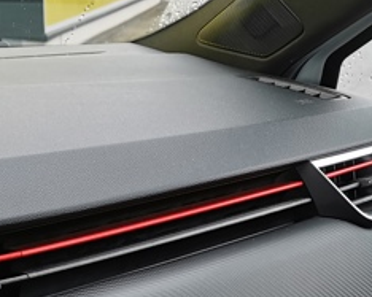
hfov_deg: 21.2
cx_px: 254
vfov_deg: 16.7
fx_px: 990
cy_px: 295
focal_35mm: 90
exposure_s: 1/100
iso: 160
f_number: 1.8
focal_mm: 5.58
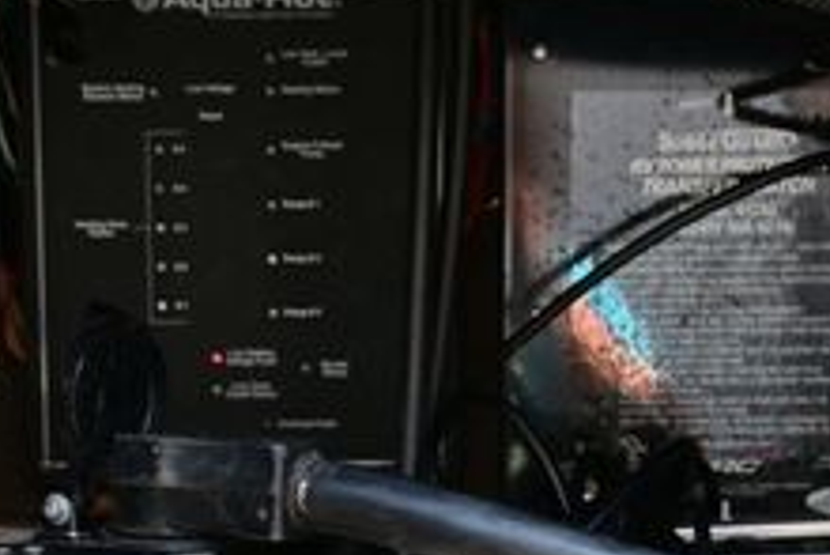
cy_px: 721
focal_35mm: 122
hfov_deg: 16.8
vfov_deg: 11.0
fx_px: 2815
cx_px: 347
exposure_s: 1/50
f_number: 4.5
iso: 100
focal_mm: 28
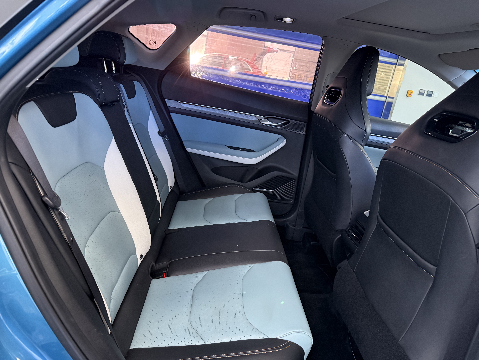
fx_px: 332
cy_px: 180
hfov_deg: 71.6
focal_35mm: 24
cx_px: 240
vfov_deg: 56.8
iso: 800
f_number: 1.78
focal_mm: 6.76
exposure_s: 1/60
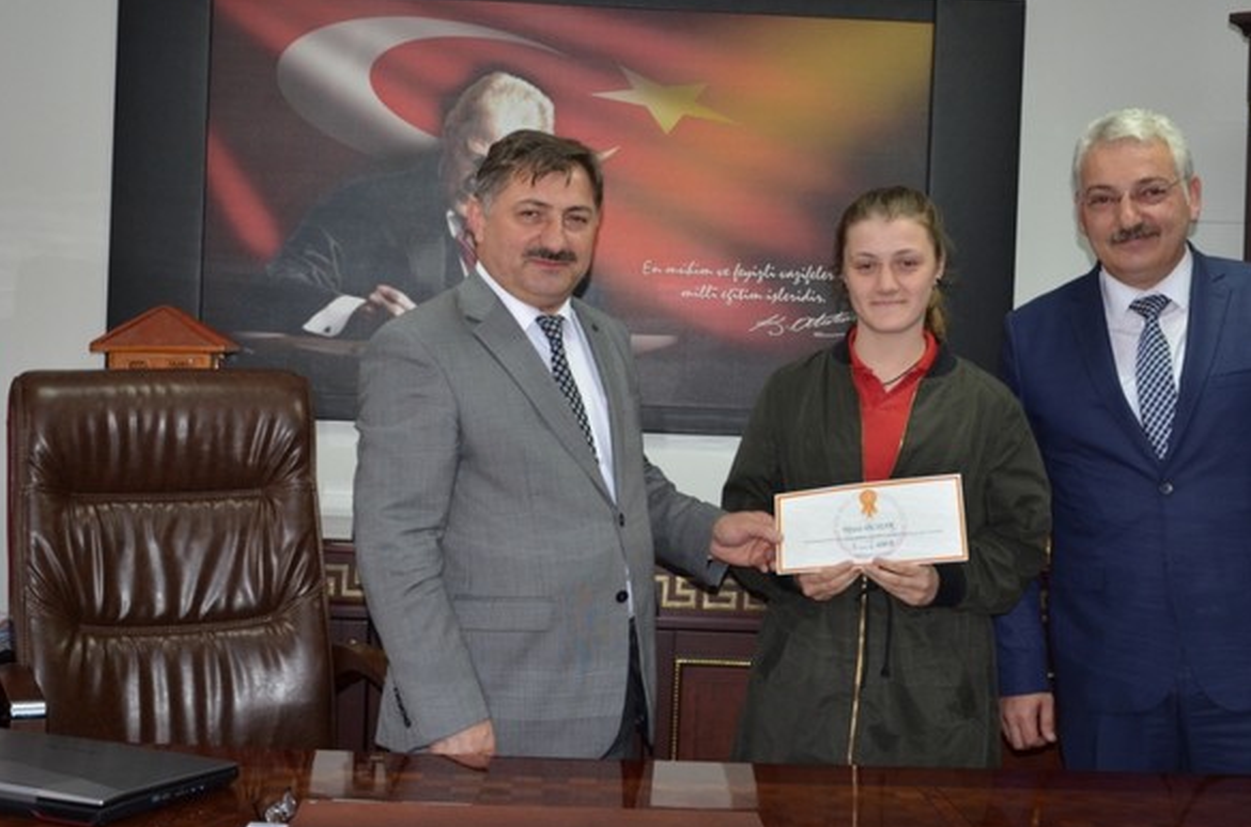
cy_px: 372
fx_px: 1907
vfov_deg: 24.5
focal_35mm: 55
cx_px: 659
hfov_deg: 36.3
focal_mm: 32
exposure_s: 1/60
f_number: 4.2
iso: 800
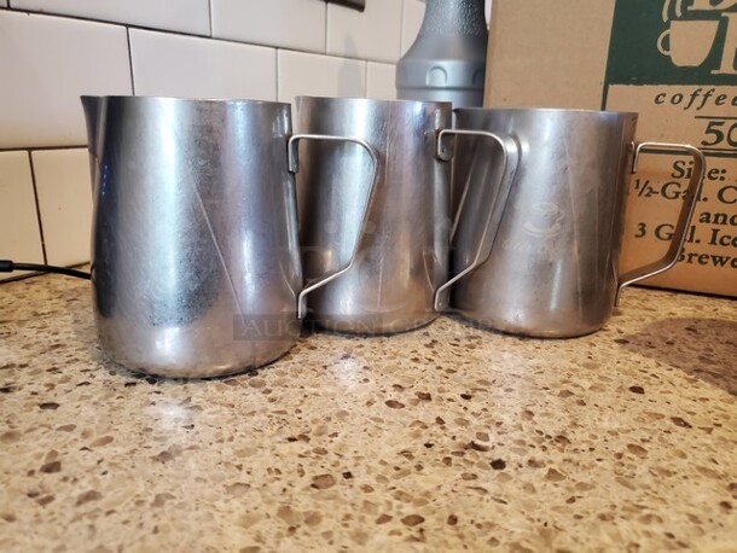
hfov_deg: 67.3
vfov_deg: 53.1
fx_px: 554
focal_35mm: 26
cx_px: 368
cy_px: 276
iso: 200
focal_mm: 4.3
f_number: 1.5
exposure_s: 1/40
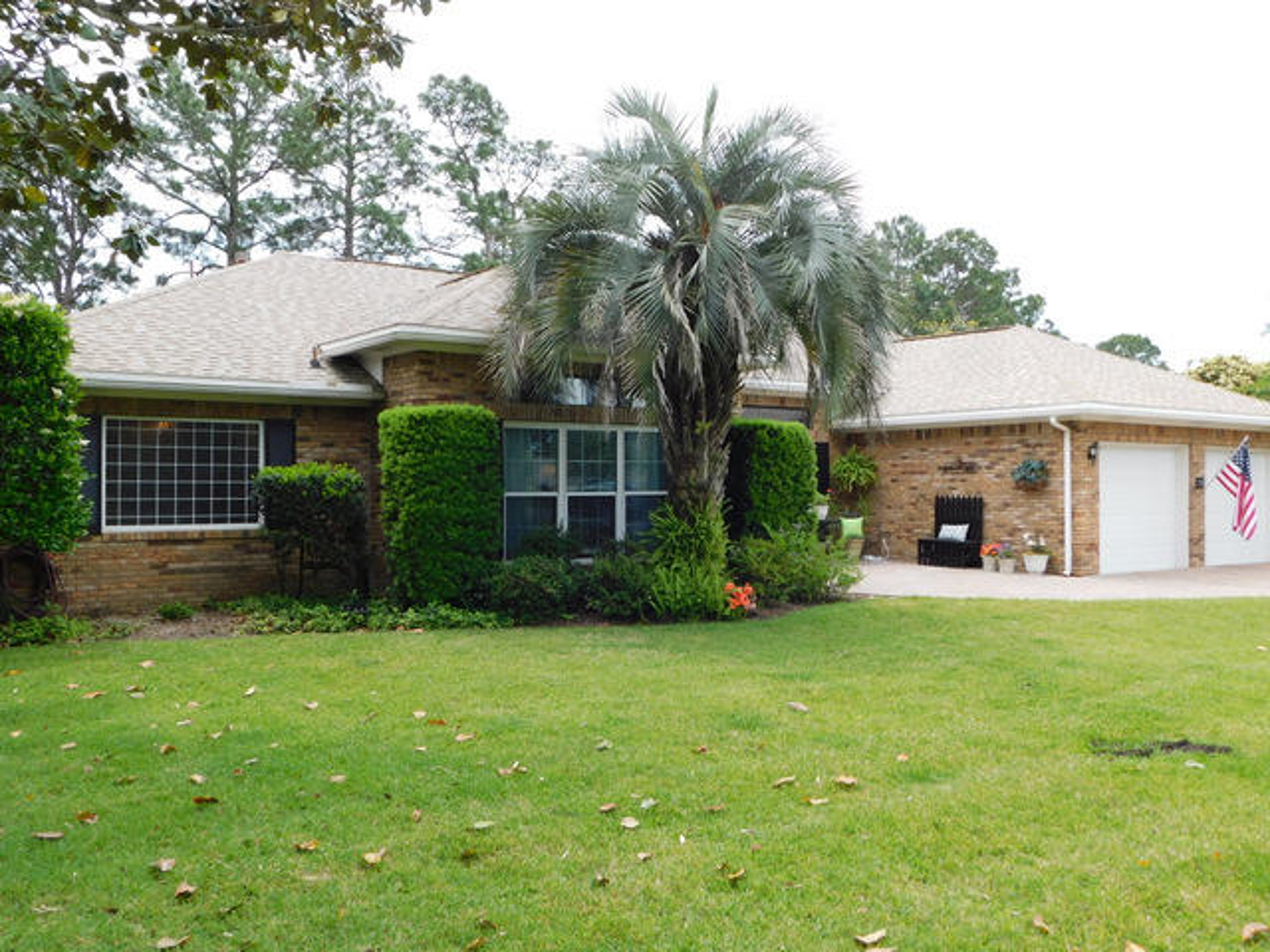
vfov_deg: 46.8
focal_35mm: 30
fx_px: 1101
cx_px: 635
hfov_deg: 60.0
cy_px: 476
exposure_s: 1/500
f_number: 3.2
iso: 125
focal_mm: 5.3
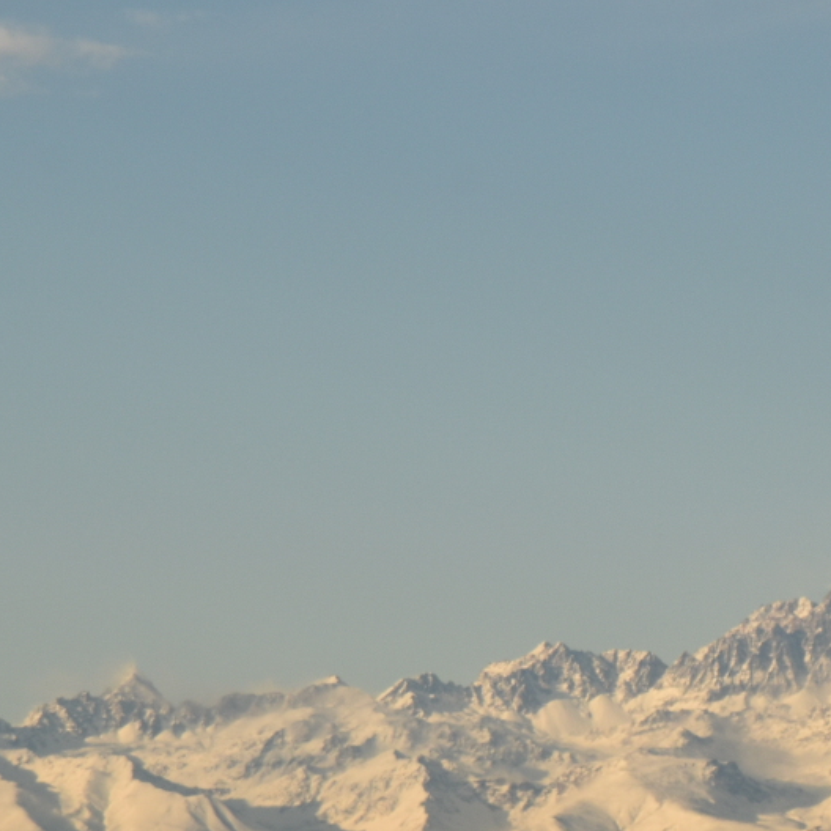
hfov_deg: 3.2
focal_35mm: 548
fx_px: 14884
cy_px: 615
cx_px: 987
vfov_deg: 3.2
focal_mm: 140
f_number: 11
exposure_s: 1/320
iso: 200
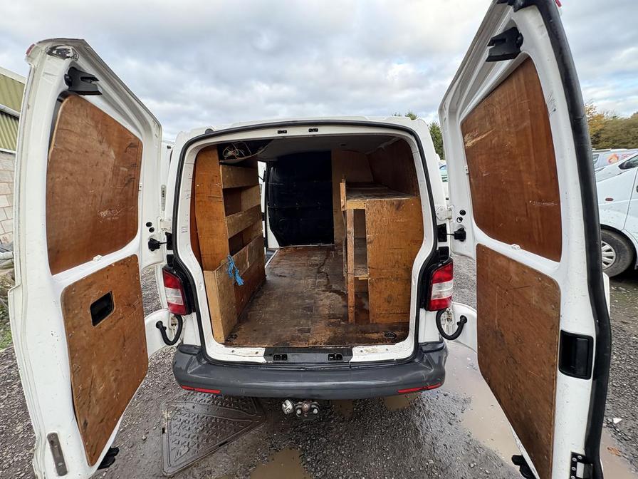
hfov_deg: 102.1
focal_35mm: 14
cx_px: 319
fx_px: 258
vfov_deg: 85.7
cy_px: 240
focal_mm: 2.22
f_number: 2.2
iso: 125
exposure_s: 1/99
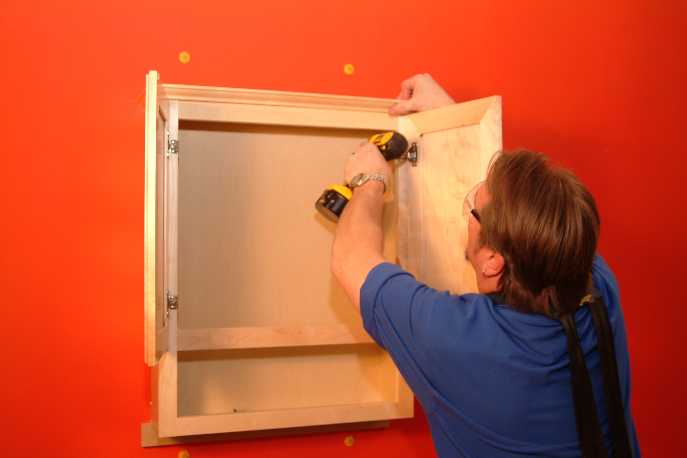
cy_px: 229
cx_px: 344
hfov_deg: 46.4
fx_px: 801
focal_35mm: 42
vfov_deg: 31.9
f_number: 4.8
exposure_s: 1/60
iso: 160
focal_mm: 28
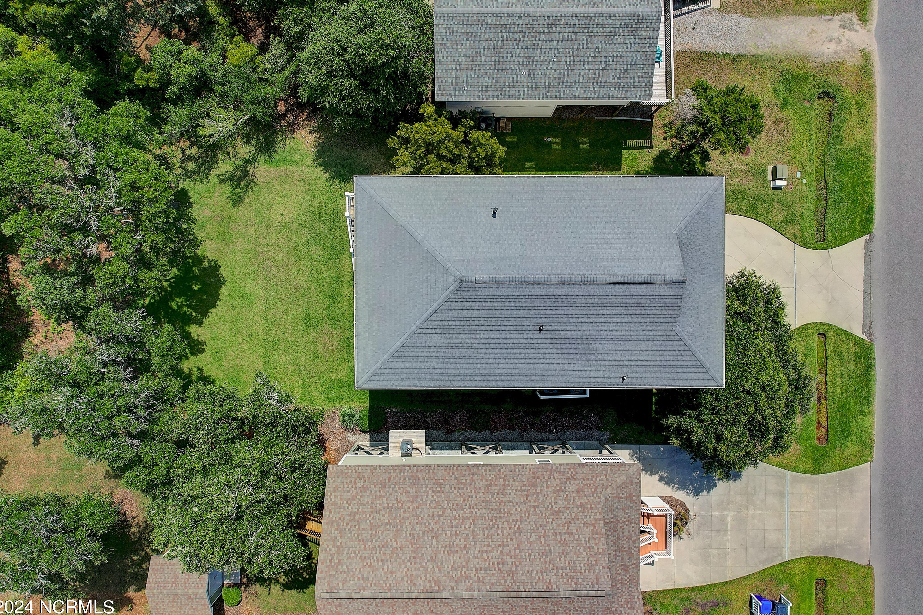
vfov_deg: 55.1
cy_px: 315
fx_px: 590
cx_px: 462
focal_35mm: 23
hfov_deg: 76.1
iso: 100
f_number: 2.8
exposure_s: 1/640
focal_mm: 8.4
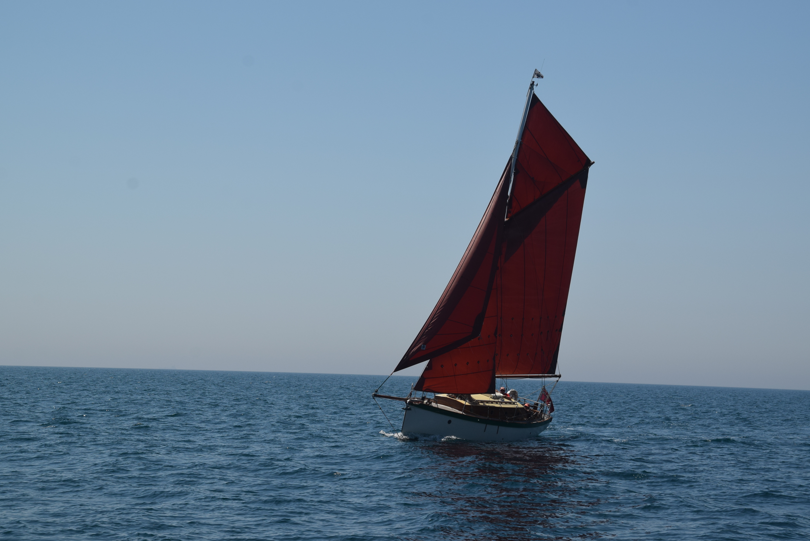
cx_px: 413
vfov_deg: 16.5
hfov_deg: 24.5
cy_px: 266
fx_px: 1868
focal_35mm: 83
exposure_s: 1/400
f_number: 10
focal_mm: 52
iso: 200
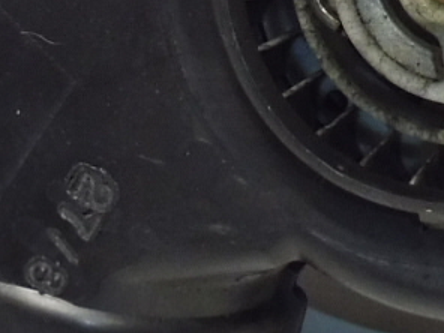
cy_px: -2
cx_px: 318
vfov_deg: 8.5
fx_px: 2219
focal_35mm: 173
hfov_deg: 11.4
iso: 200
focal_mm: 4.4
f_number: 3.5
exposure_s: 1/60
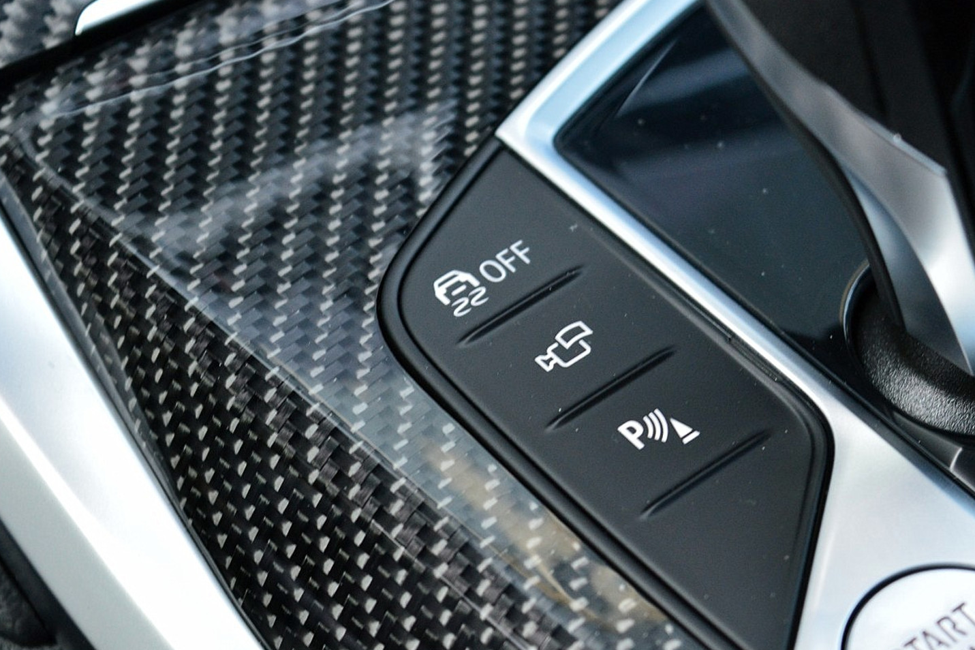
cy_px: 340
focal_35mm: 111
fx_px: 2997
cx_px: 566
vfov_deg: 12.4
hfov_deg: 18.5
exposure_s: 1/60
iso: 800
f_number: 5.6
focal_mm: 55
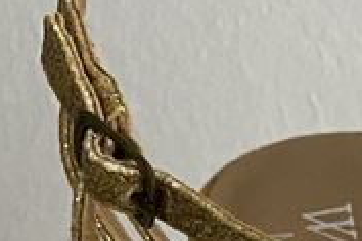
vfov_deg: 8.3
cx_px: 787
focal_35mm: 153
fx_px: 1538
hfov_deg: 11.6
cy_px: 562
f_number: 1.8
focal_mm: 4.25
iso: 500
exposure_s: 1/50
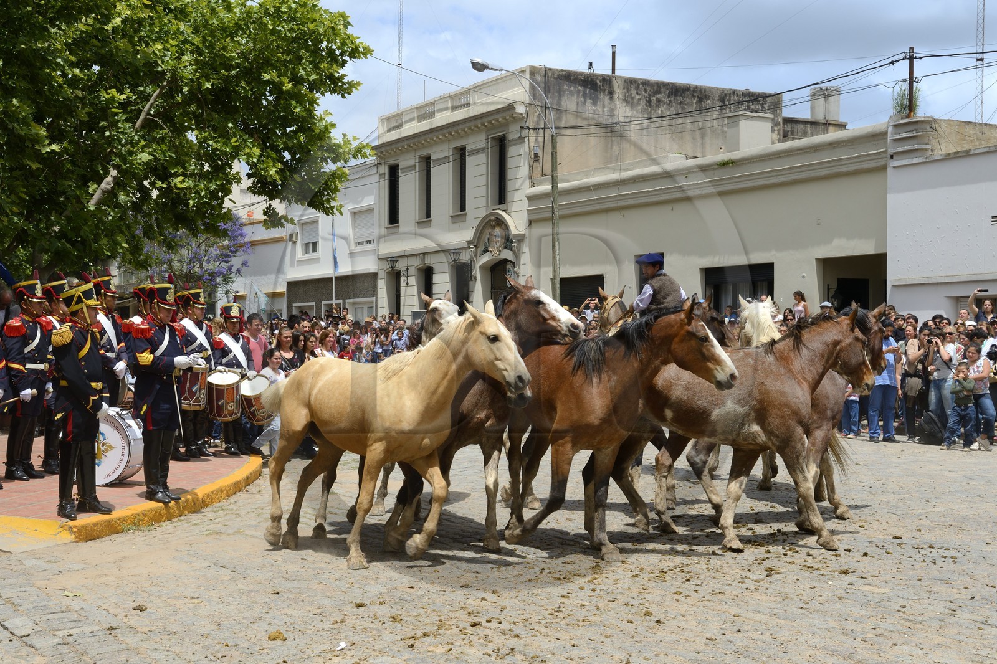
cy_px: 332
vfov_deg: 29.9
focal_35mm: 45
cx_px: 498
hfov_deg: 43.6
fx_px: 1246
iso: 400
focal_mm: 45
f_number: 11
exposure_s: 1/500
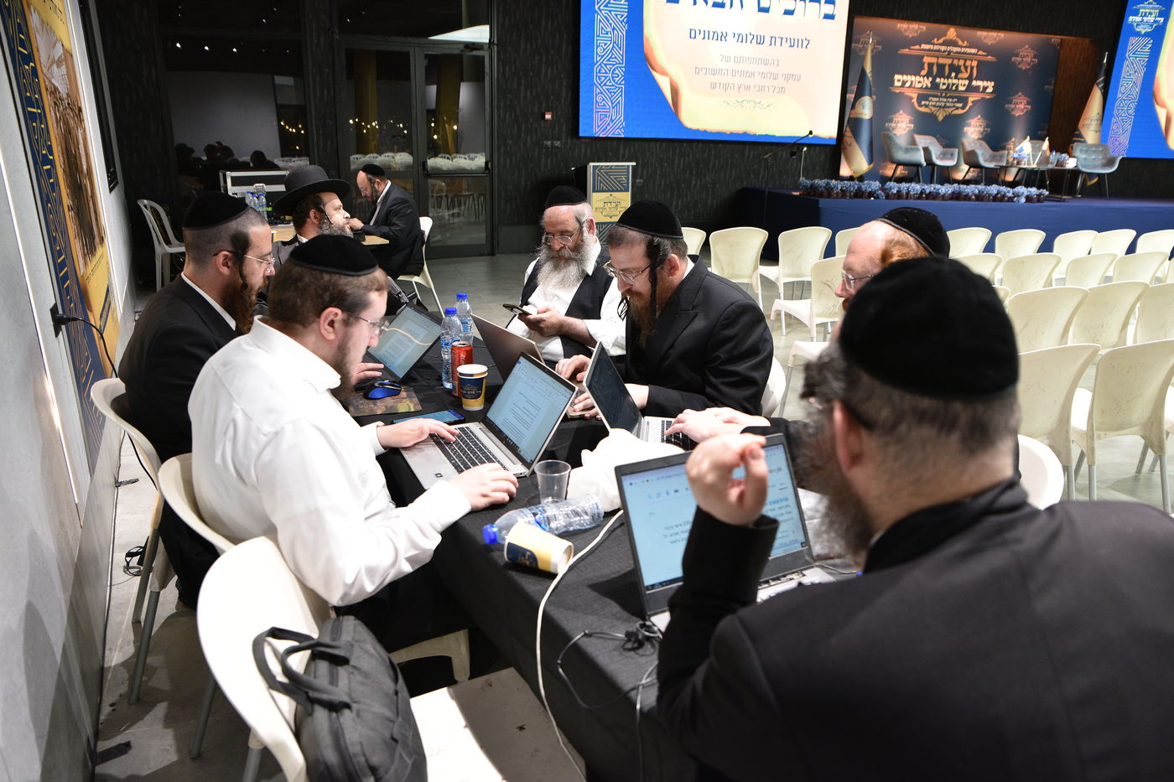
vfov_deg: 53.1
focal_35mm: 24
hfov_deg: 73.8
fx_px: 783
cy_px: 391
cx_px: 587
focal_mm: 24
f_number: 3.2
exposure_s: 1/160
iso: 1250
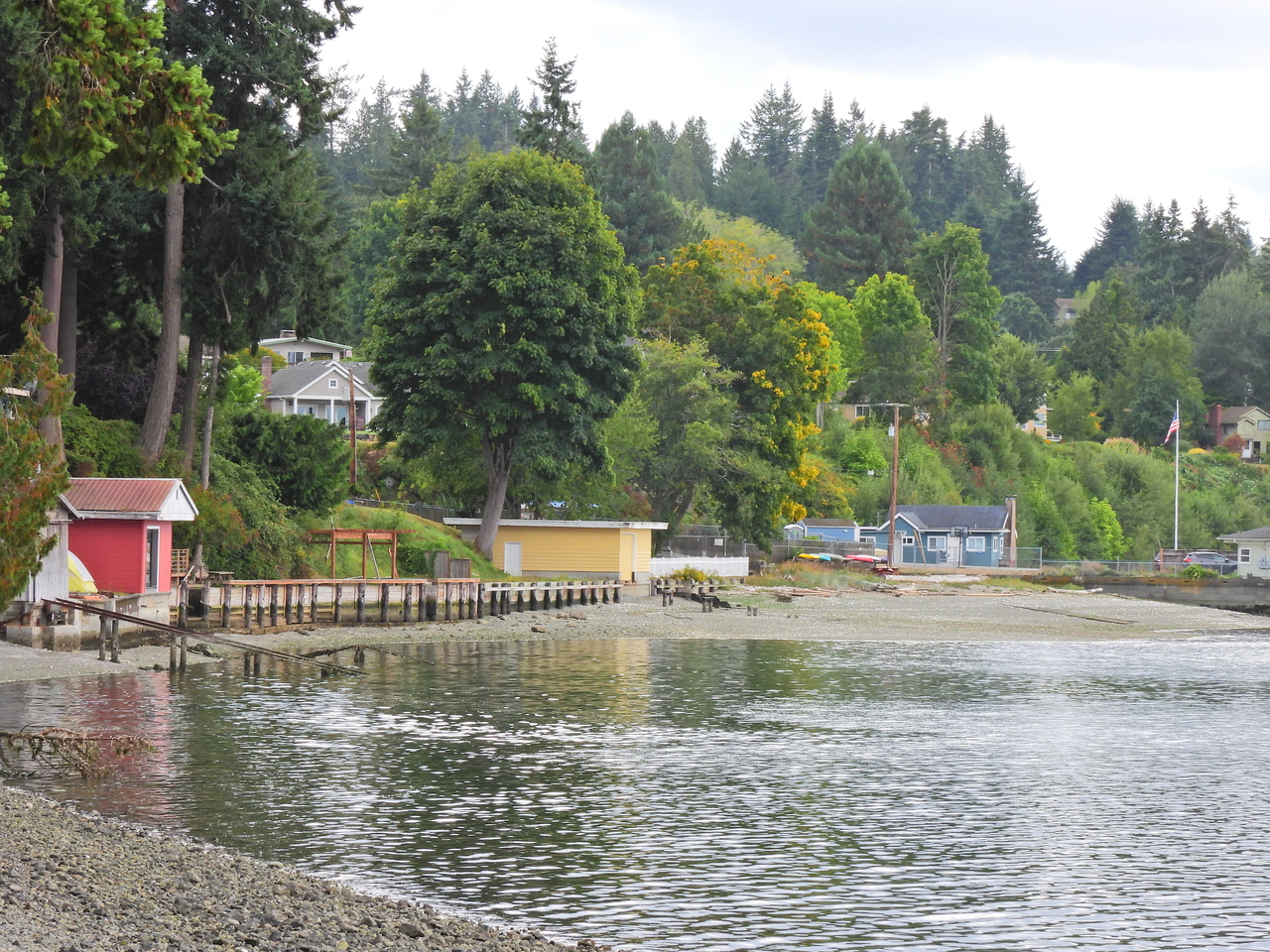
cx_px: 635
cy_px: 476
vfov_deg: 11.0
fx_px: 4953
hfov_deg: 14.6
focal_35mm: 135
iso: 100
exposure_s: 1/50
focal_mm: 24.1
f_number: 8
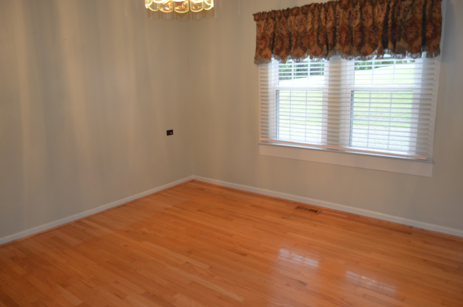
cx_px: 232
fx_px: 347
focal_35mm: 27
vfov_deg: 47.7
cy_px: 154
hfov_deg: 67.5
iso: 720
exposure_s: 1/60
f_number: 3.5
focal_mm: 18
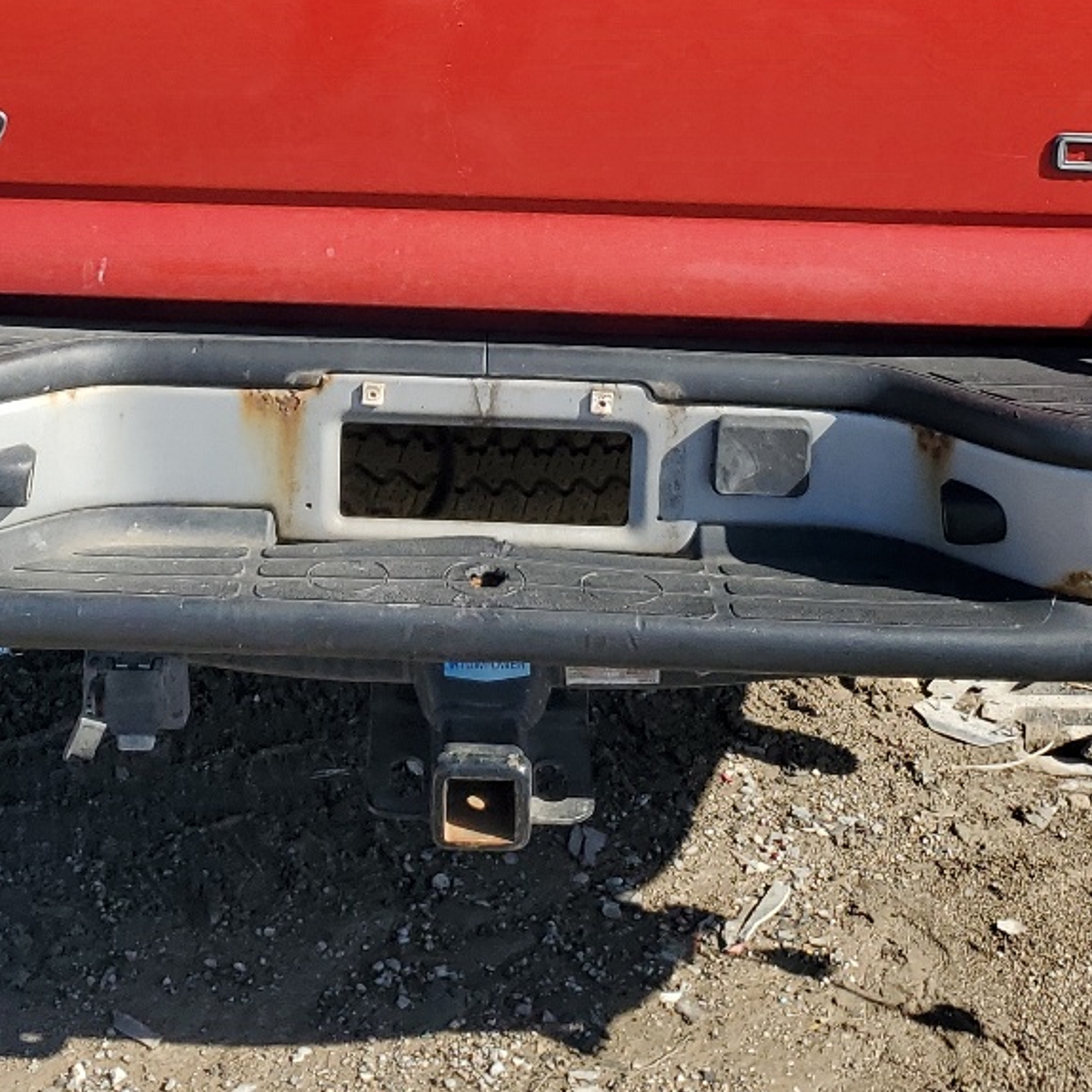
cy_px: -2
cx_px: 469
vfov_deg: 25.5
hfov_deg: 26.9
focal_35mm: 64
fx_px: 2284
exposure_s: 1/2000
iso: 50
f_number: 1.5
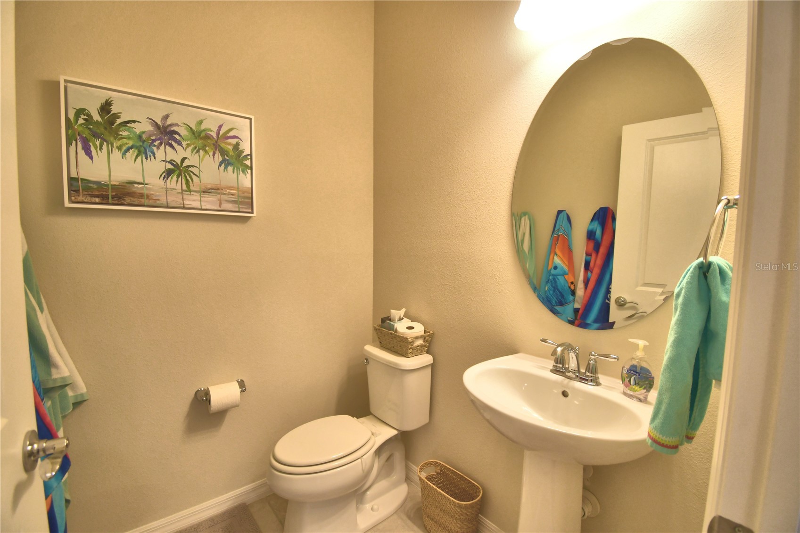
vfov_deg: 77.3
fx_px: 333
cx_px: 400
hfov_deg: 100.4
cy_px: 266
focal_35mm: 15
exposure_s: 1/100
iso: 400
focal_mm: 10
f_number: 4.5
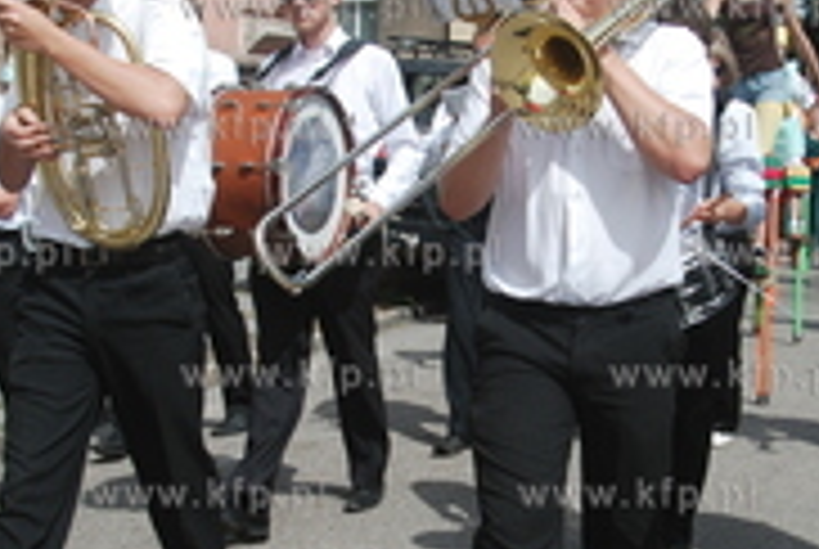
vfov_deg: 20.7
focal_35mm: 66
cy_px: 315
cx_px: 540
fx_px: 1504
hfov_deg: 30.3
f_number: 5.6
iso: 200
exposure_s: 1/800
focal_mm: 20
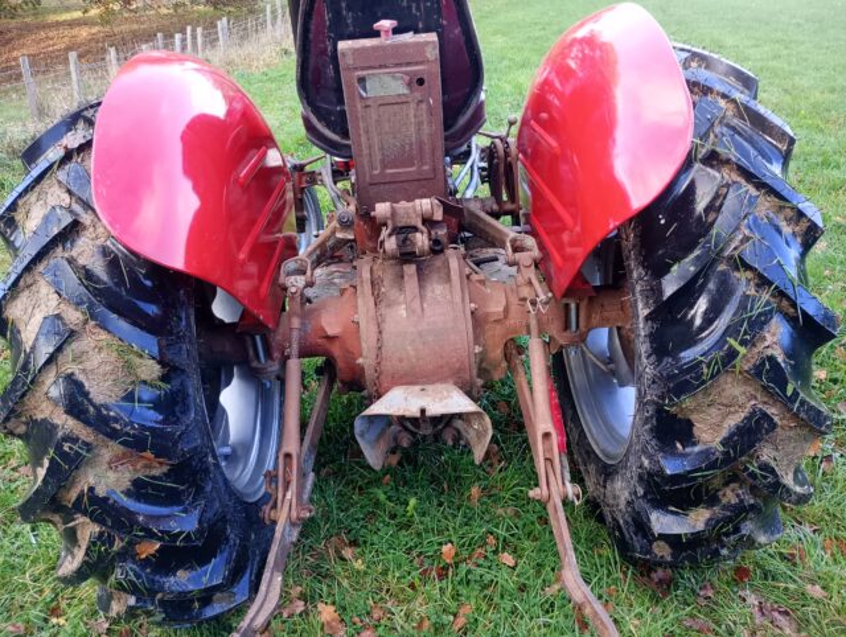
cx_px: 423
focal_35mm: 28
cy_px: 318
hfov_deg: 63.4
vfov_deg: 49.9
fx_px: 685
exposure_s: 1/100
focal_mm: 4.27
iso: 410
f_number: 1.8
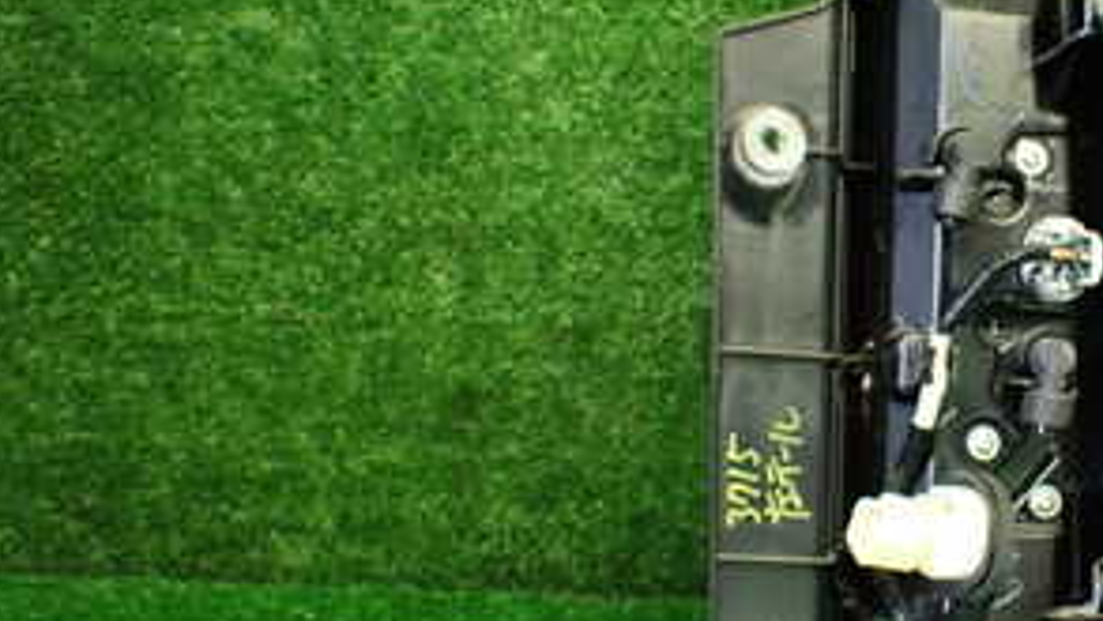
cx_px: 979
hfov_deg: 30.2
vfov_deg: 18.0
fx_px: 1960
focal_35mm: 67
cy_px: 286
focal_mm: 5.4
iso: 800
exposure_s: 1/125
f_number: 2.3
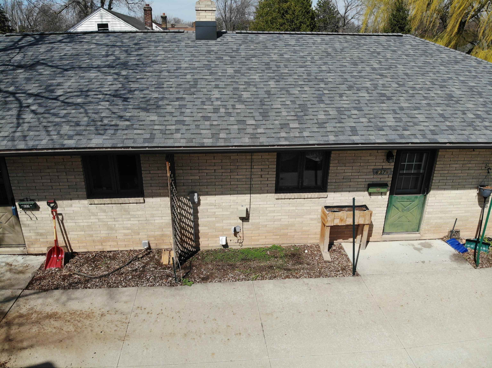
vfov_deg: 56.8
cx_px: 246
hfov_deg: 71.6
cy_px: 184
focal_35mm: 24
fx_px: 341
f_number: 2.8
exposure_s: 1/1314
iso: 103
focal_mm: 4.5
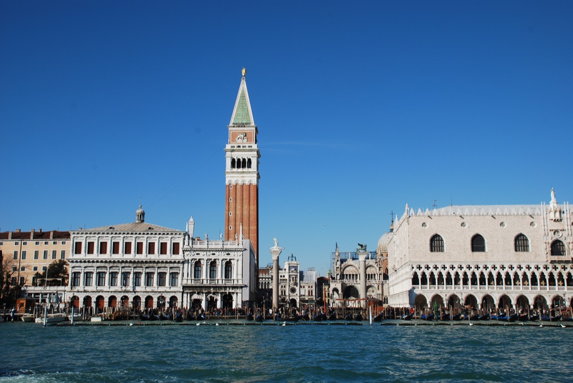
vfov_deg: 34.3
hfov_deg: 49.5
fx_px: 621
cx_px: 286
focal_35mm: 39
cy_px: 192
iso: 125
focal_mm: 26
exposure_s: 1/250
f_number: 10
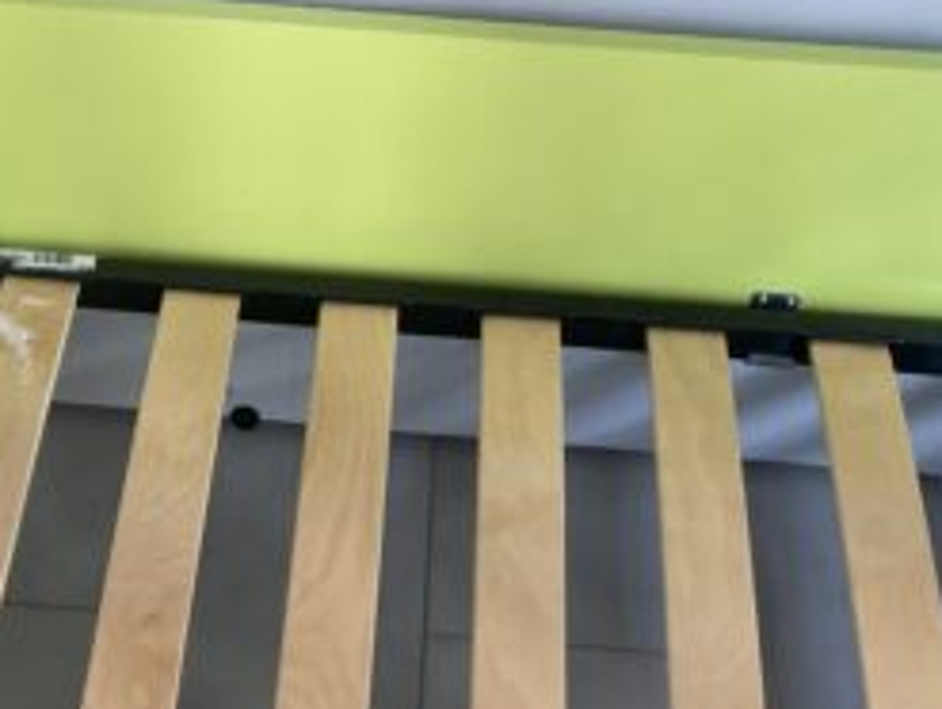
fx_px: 1581
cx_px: 240
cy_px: 707
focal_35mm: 58
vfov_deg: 24.2
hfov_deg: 32.6
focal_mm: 3.99
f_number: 1.8
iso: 500
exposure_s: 1/30
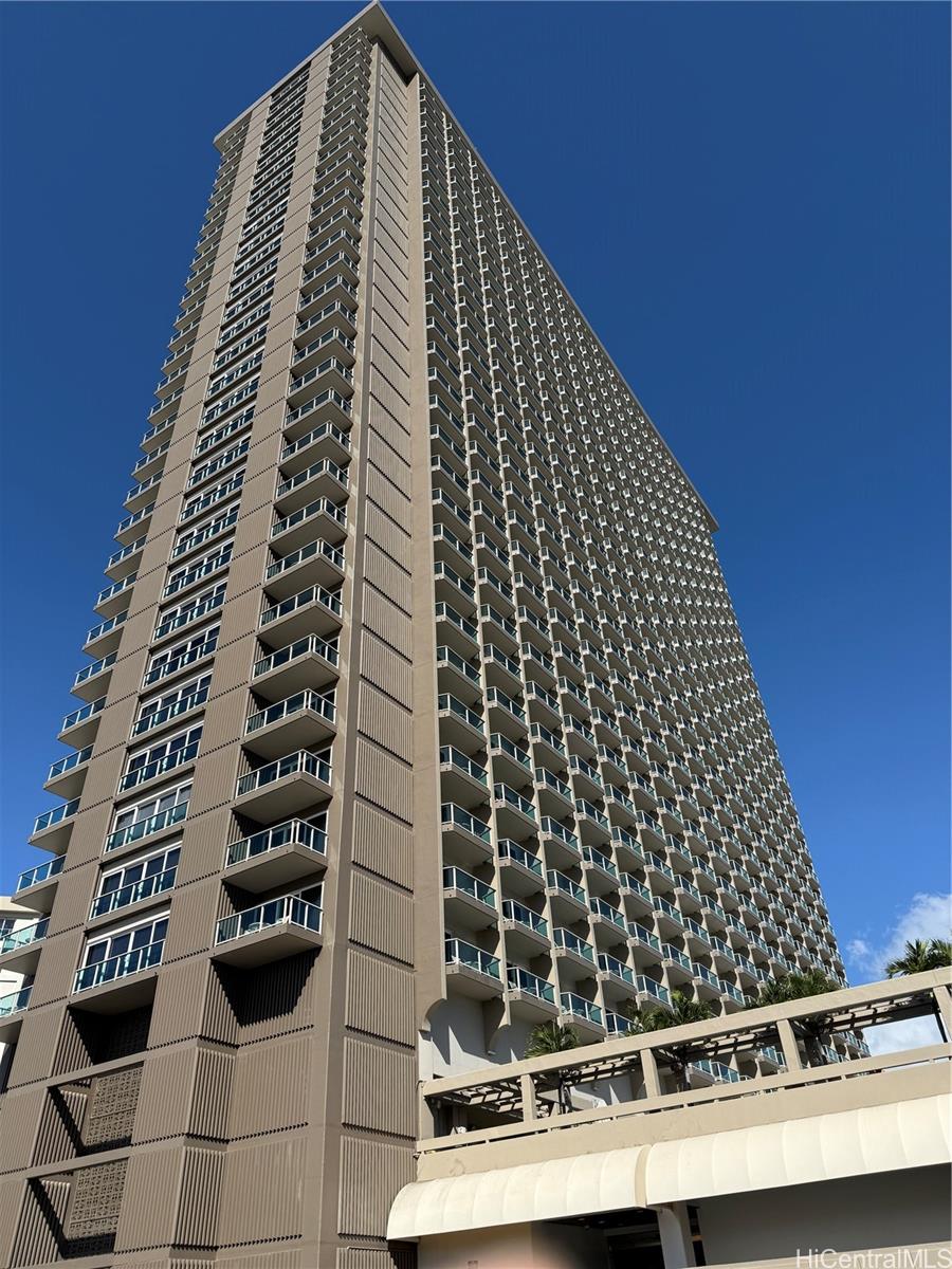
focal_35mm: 24
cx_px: 476
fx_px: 880
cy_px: 634
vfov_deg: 71.6
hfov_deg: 56.8
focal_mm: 6.76
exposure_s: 1/5714
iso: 80
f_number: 1.78
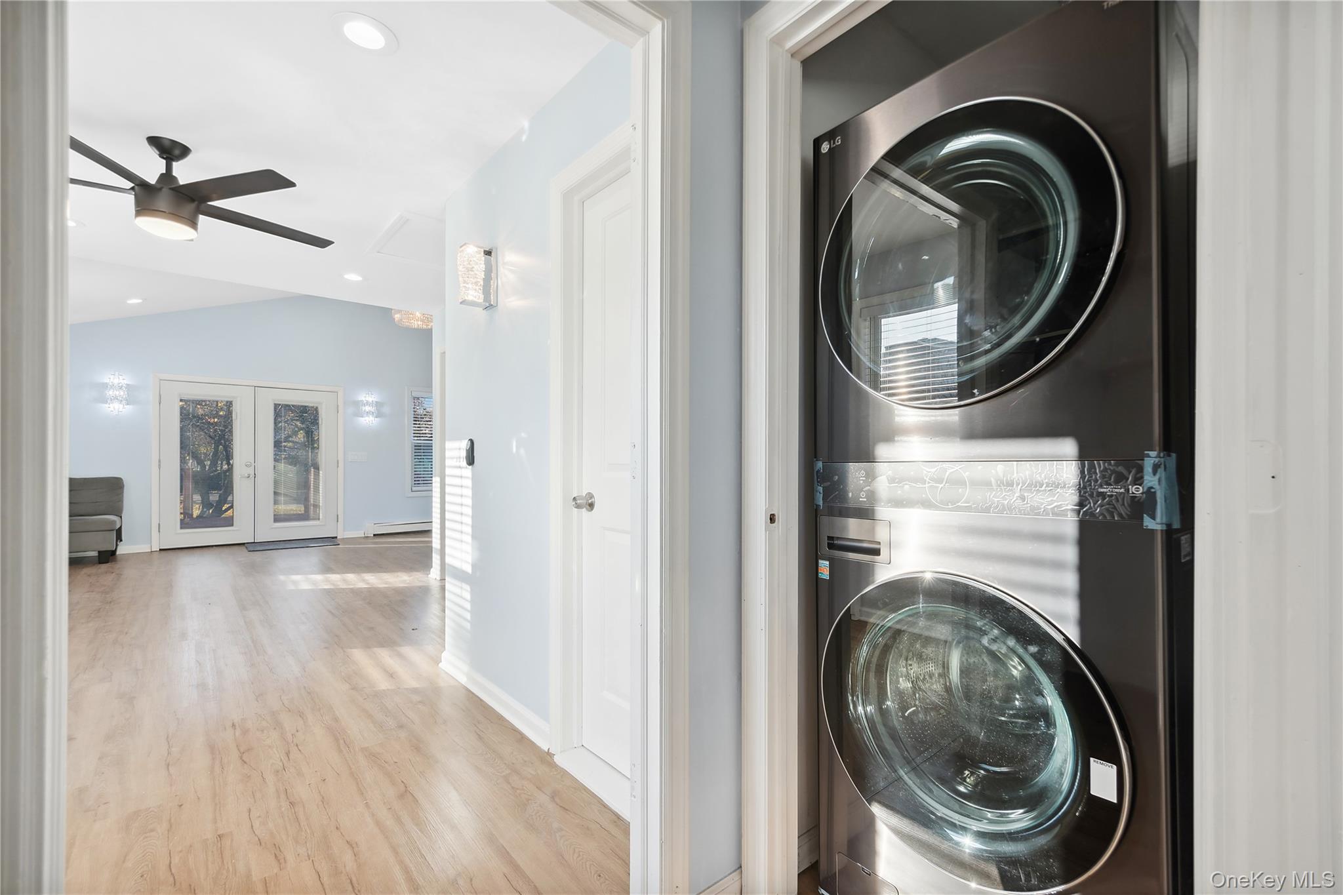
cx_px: 672
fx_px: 597
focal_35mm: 16
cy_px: 448
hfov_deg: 96.7
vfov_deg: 73.7
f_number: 11
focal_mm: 16
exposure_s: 1/40
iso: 400
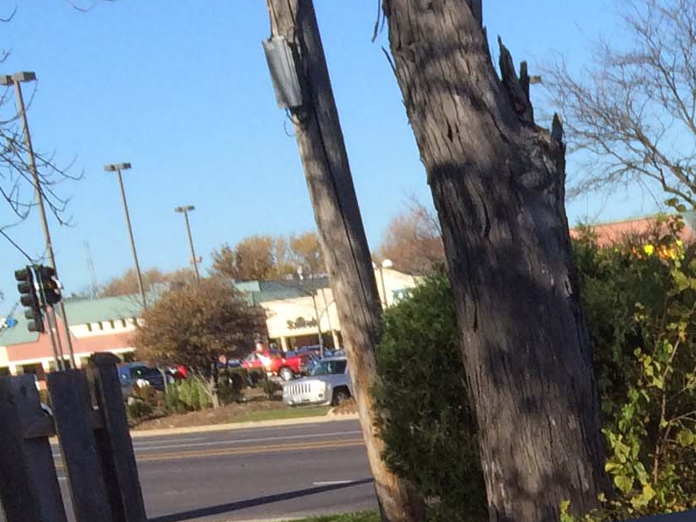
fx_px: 2293
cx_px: 1069
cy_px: 966
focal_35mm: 114
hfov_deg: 15.8
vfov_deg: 11.9
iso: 32
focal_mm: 4.15
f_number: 2.2
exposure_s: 1/1580
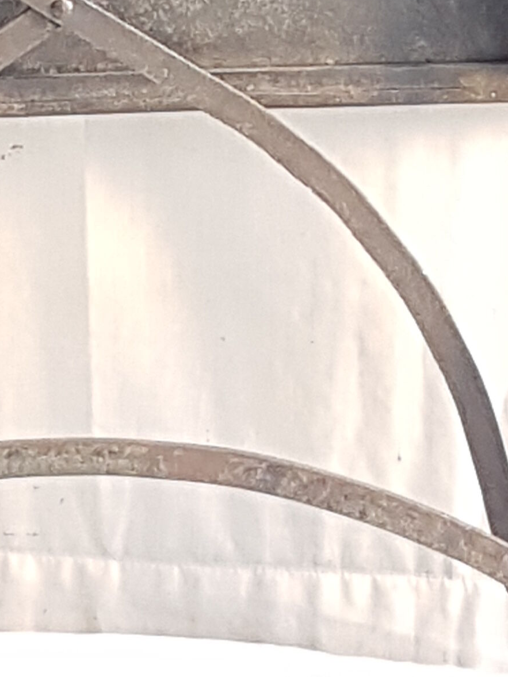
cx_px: 63
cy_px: -110
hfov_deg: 16.4
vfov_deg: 20.7
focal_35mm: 89
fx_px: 1742
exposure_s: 1/50
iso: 100
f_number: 1.7
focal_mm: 4.2
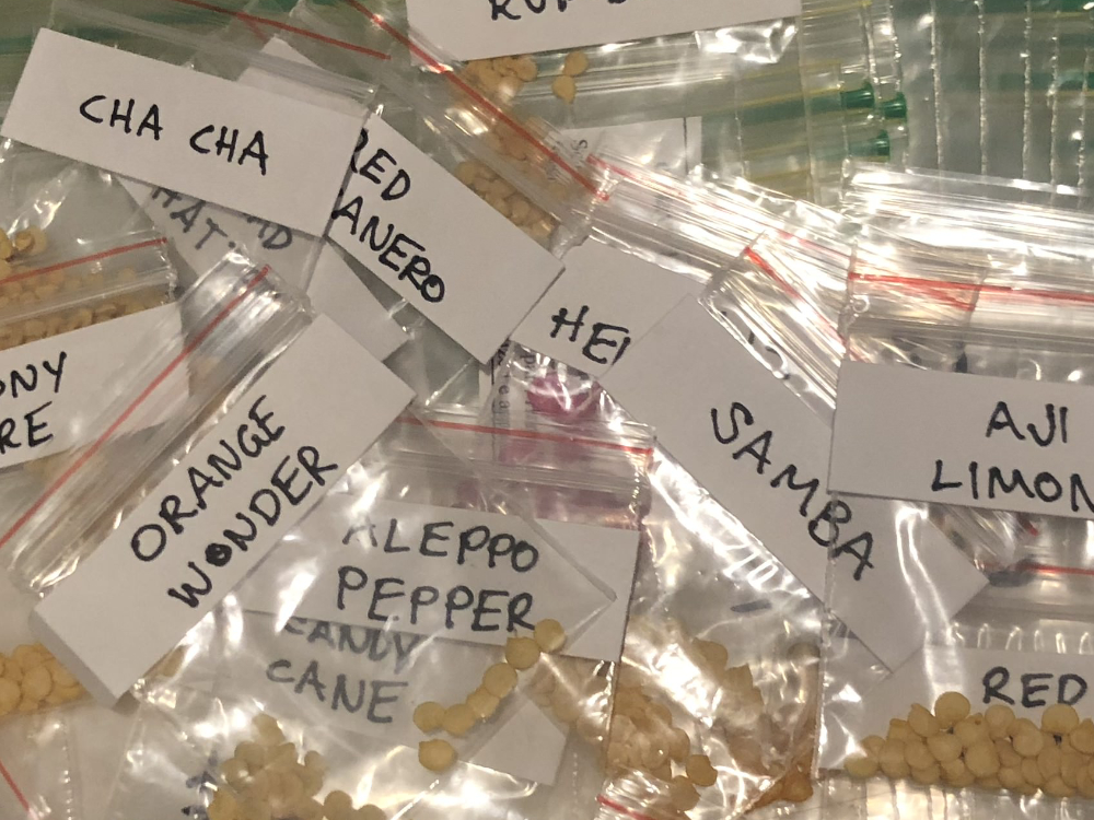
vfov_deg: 53.1
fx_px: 822
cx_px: 547
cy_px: 410
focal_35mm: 26
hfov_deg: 67.3
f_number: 1.5
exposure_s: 1/758
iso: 50
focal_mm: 5.7
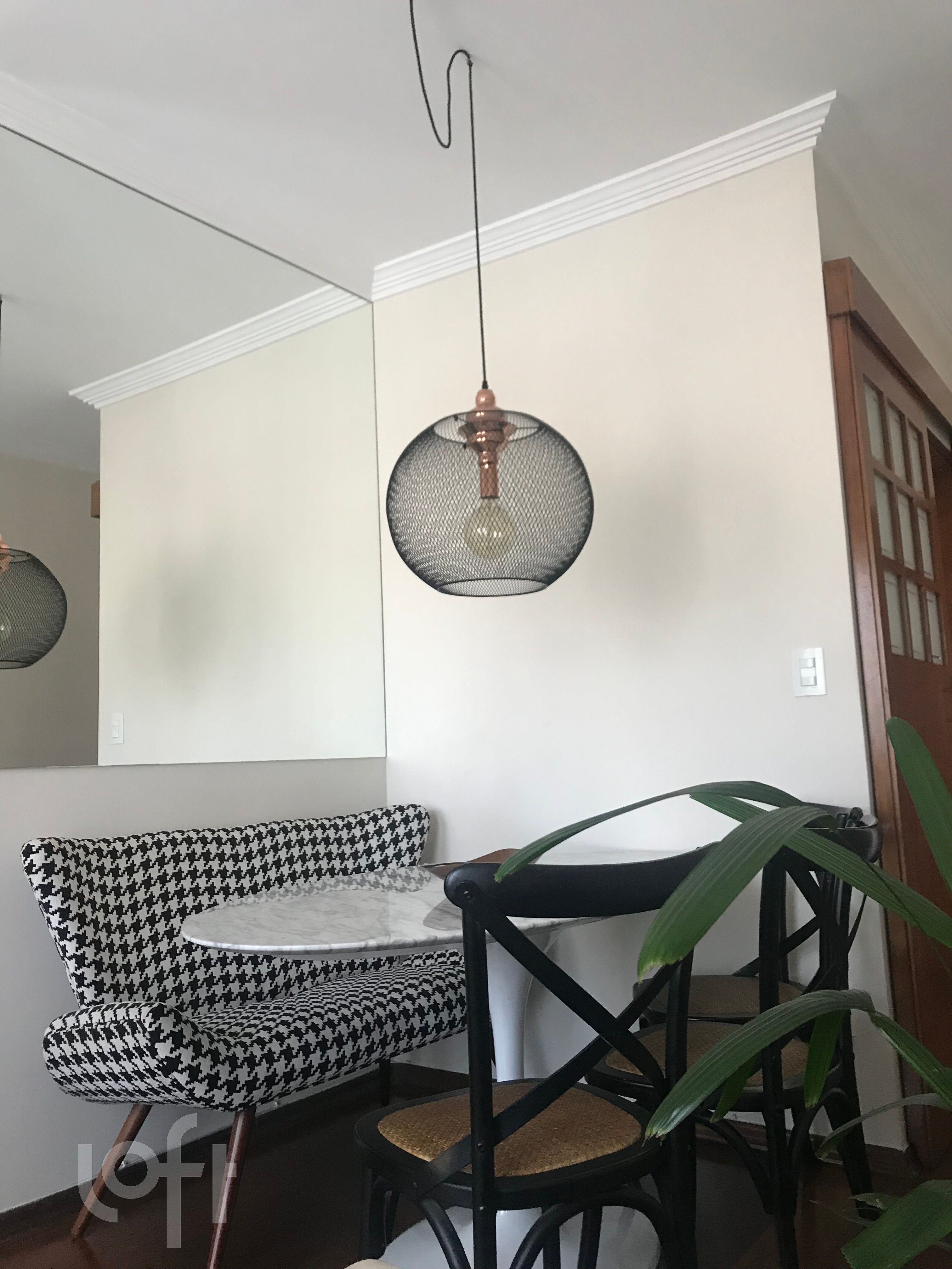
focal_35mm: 28
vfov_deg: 63.4
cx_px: 476
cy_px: 634
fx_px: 1027
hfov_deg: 49.7
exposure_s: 1/15
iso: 40
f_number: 1.8
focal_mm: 3.99
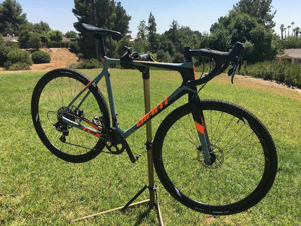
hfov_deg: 61.7
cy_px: 113
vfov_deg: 48.2
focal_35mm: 29
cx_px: 150
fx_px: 252
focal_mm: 4.15
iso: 25
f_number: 2.2
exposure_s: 1/1026
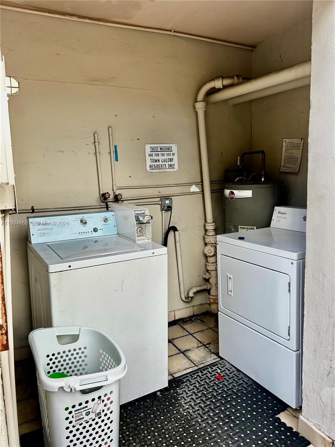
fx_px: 335
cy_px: 224
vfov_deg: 67.3
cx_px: 168
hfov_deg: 53.1
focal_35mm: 26
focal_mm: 5.7
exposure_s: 1/499
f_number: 1.5
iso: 50
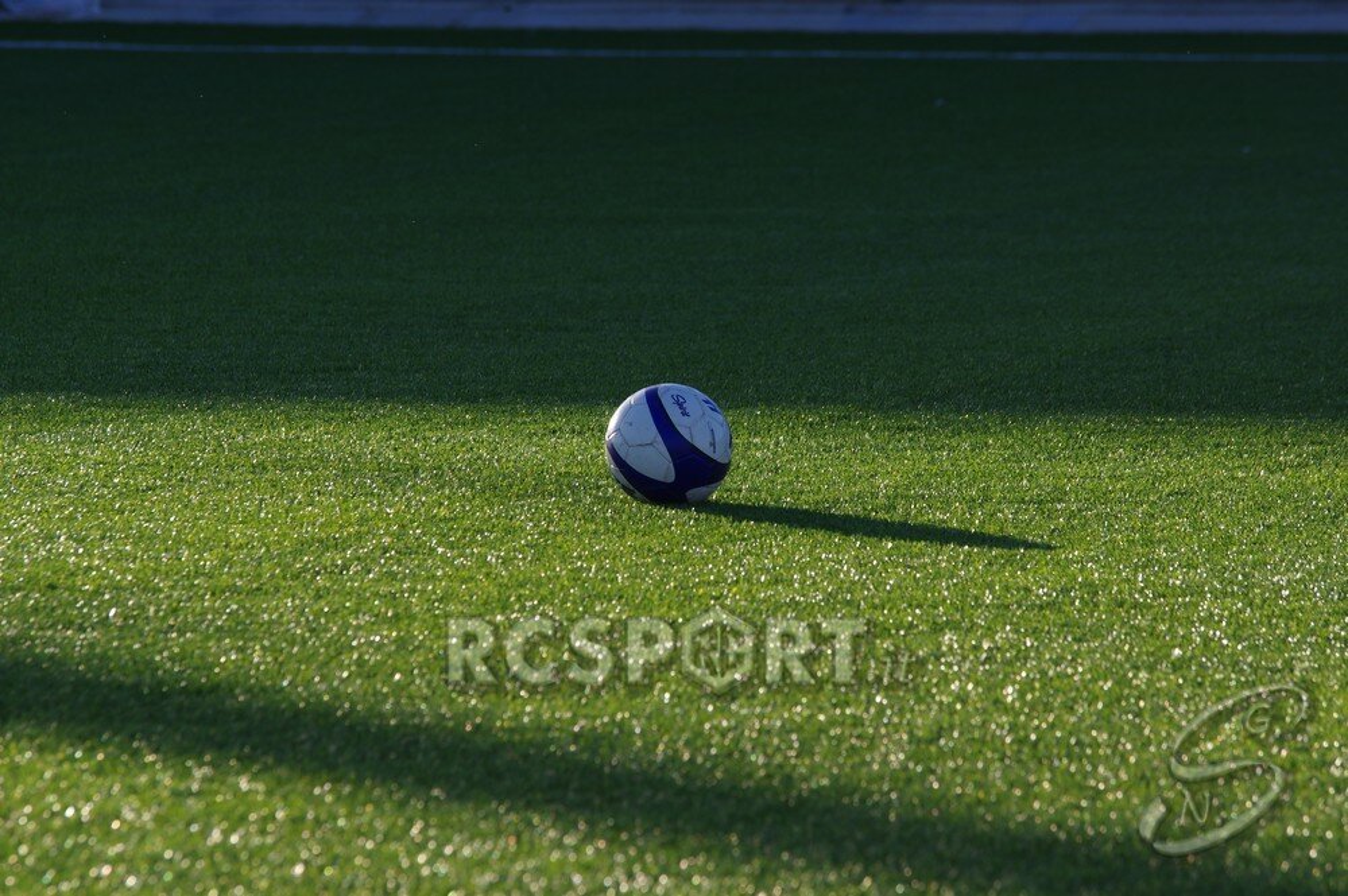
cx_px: 674
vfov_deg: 4.6
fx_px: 11224
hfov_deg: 6.9
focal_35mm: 300
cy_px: 448
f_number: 7.1
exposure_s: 1/320
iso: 200
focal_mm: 200
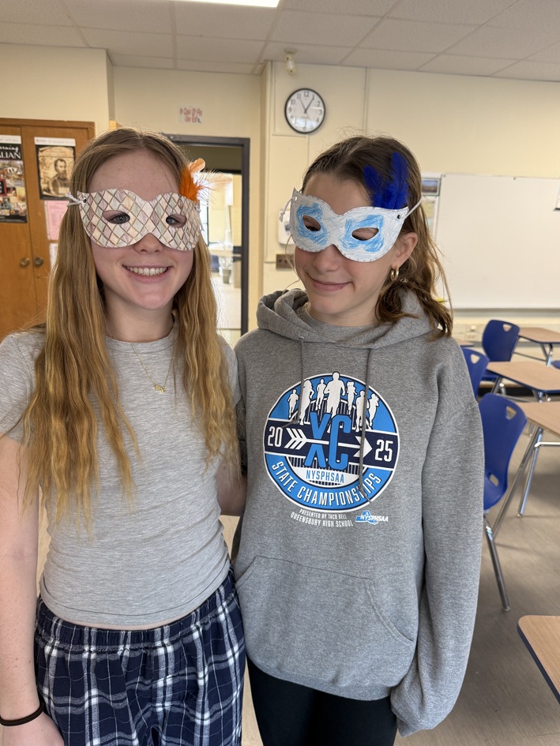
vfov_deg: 67.3
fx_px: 561
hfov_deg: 53.1
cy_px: 391
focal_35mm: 26
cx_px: 286
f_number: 1.78
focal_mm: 6.76
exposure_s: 1/60
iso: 125
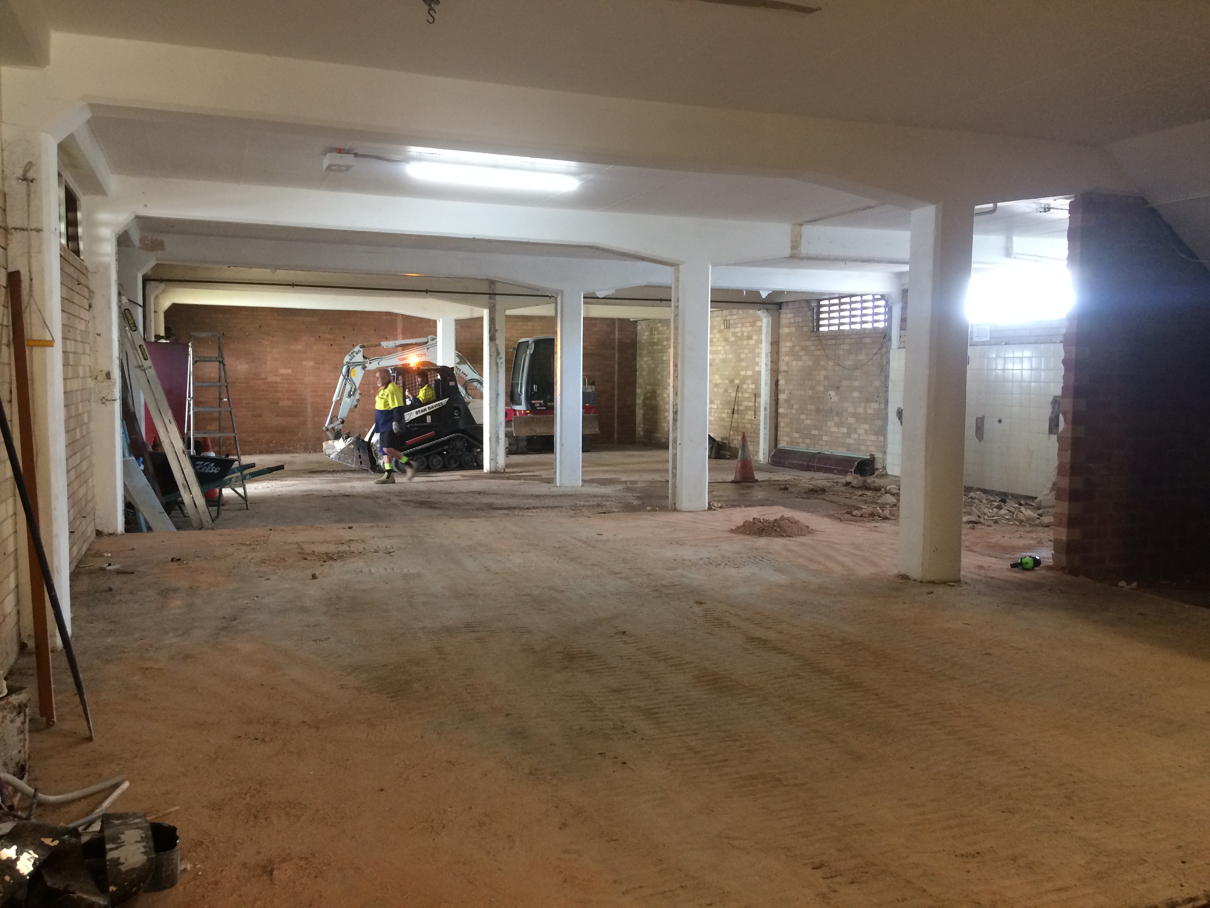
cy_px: 454
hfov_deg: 61.7
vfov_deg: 48.2
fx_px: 1014
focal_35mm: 29
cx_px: 605
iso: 160
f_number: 2.2
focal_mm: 4.15
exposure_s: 1/33
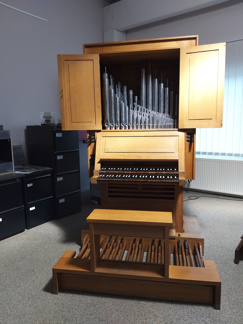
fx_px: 253
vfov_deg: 65.3
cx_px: 122
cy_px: 162
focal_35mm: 27
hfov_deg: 51.4
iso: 125
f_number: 1.7
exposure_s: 1/50
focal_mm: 3.93
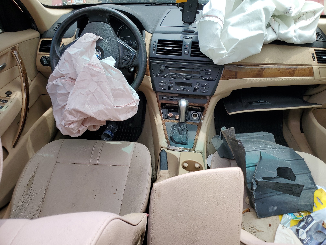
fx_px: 245
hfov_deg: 67.3
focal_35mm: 26
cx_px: 163
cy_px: 122
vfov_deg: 53.1
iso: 50
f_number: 1.5
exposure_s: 1/556
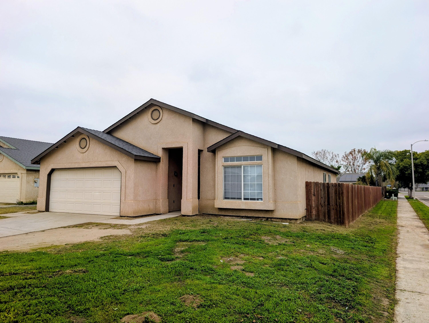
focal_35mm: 24
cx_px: 214
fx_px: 298
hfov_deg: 71.5
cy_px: 162
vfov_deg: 56.9
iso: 24
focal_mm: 6.9
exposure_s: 1/473
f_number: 1.68
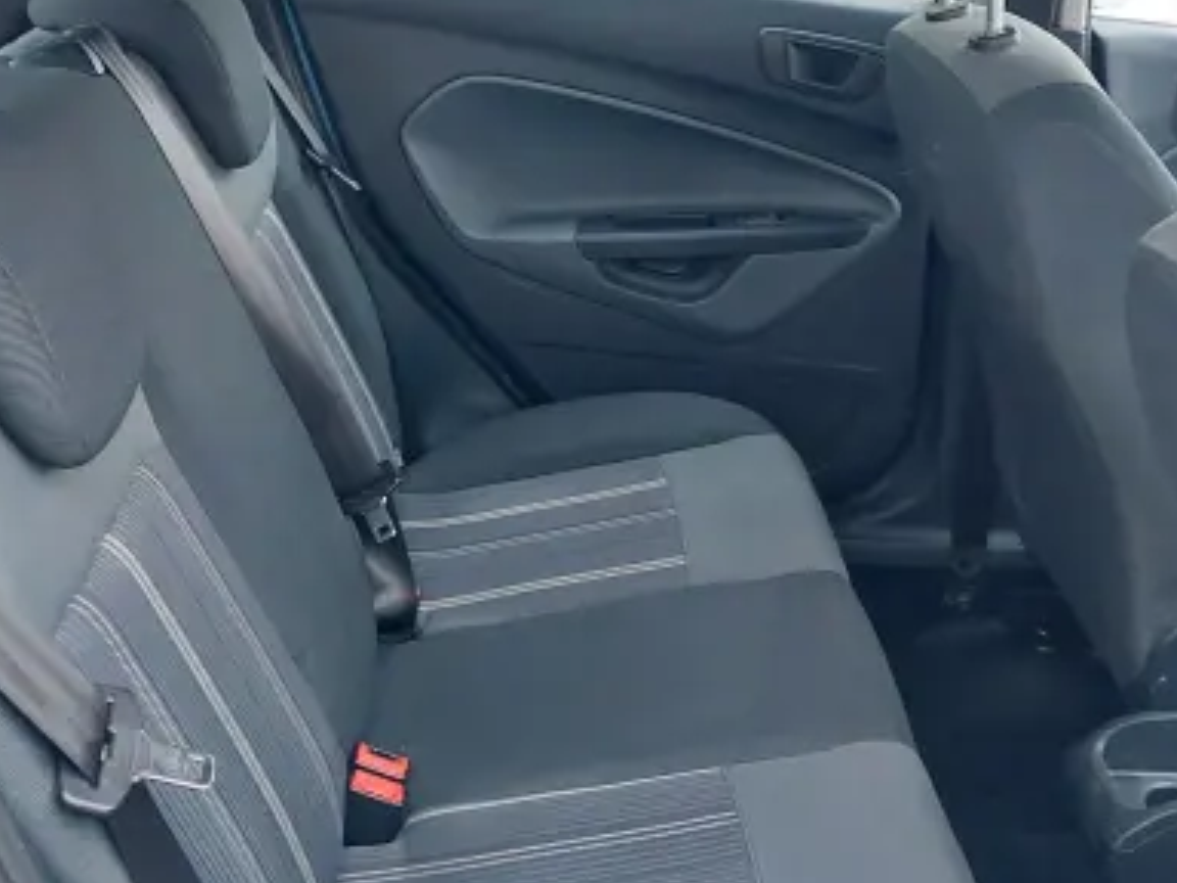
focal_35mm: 50
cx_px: 472
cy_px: 558
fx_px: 1700
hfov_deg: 38.0
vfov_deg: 29.0
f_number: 1.8
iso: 320
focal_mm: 4.6
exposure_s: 1/50
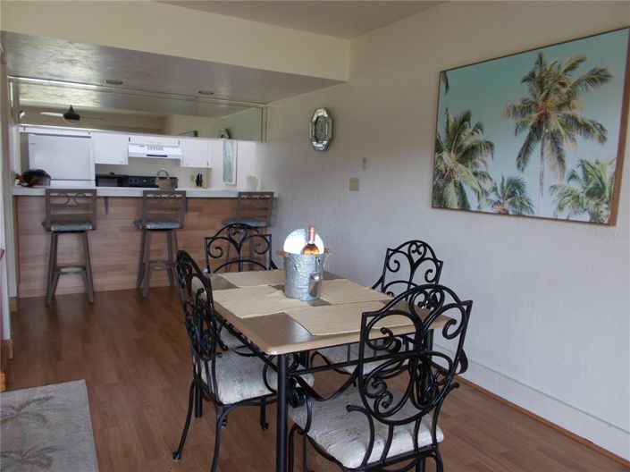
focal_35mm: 26
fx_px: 473
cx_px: 315
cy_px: 236
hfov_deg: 67.3
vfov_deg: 53.0
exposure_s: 1/40
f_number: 3.2
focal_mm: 4.6
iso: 80
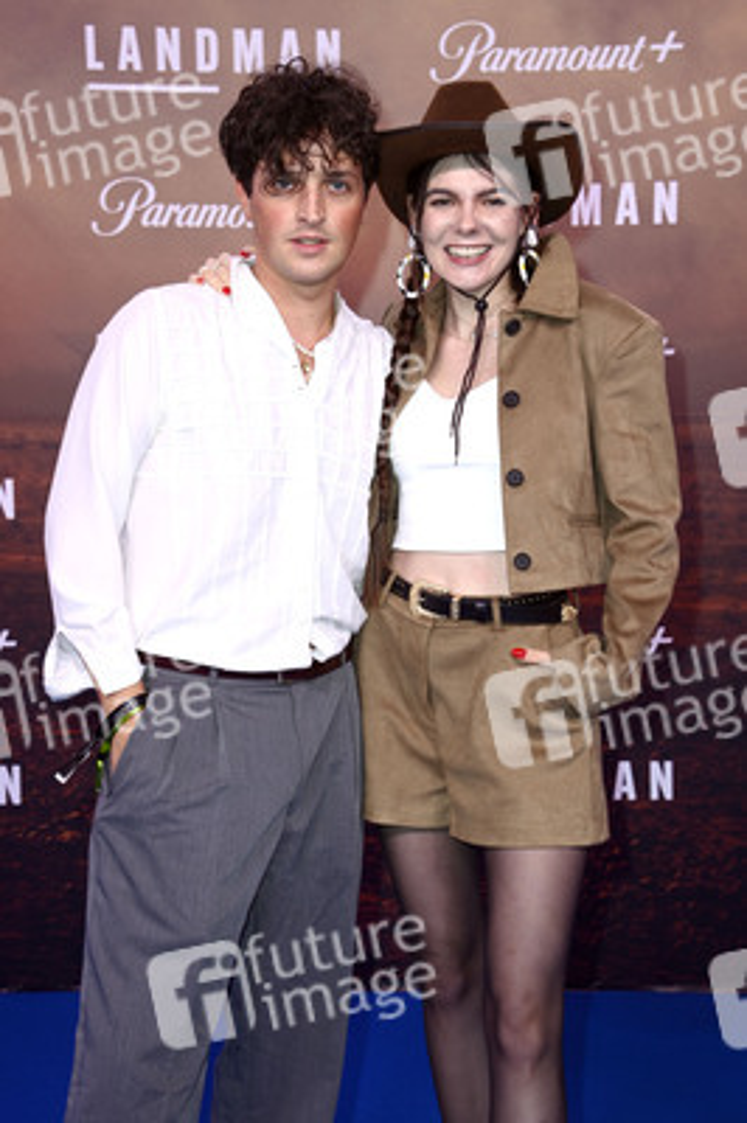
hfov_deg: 21.9
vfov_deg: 32.4
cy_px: 562
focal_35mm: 62
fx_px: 1933
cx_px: 374
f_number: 5.6
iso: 640
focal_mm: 62
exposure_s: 1/250
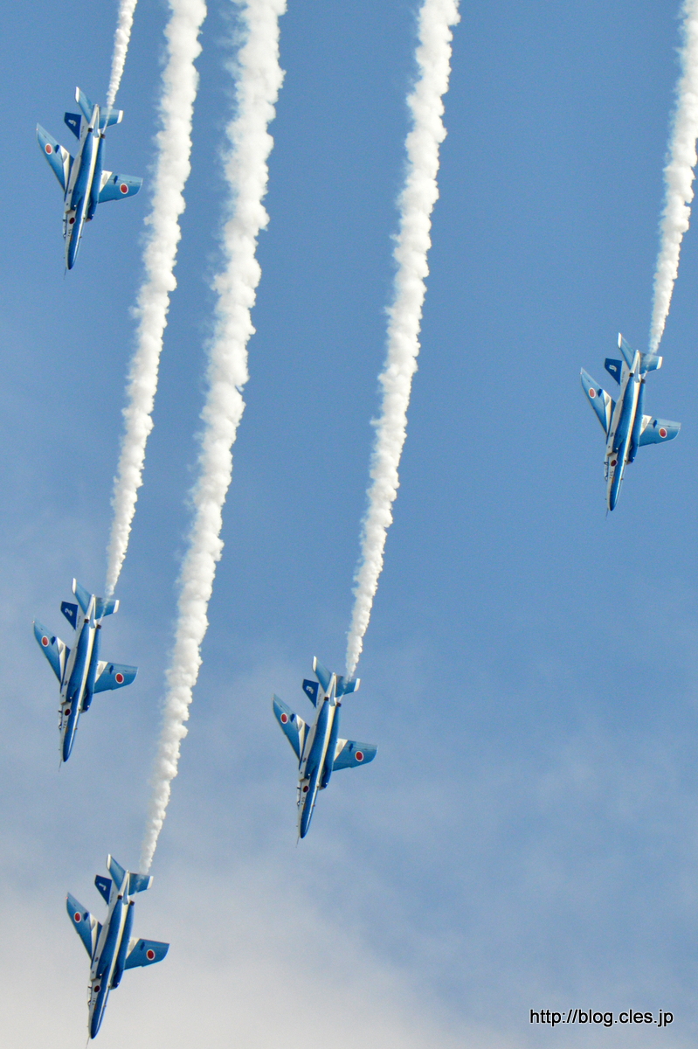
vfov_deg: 5.2
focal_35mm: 400
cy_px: 524
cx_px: 349
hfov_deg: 3.4
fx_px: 11643
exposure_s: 1/4000
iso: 1400
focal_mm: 400
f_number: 7.1
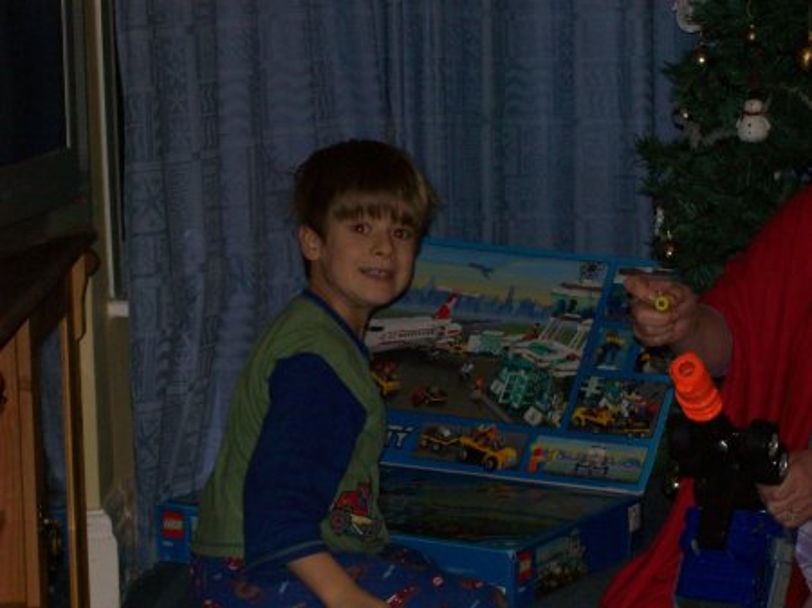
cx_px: 406
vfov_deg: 13.7
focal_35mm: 108
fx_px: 2532
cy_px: 304
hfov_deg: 18.2
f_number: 4.8
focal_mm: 18
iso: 200
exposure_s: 1/128
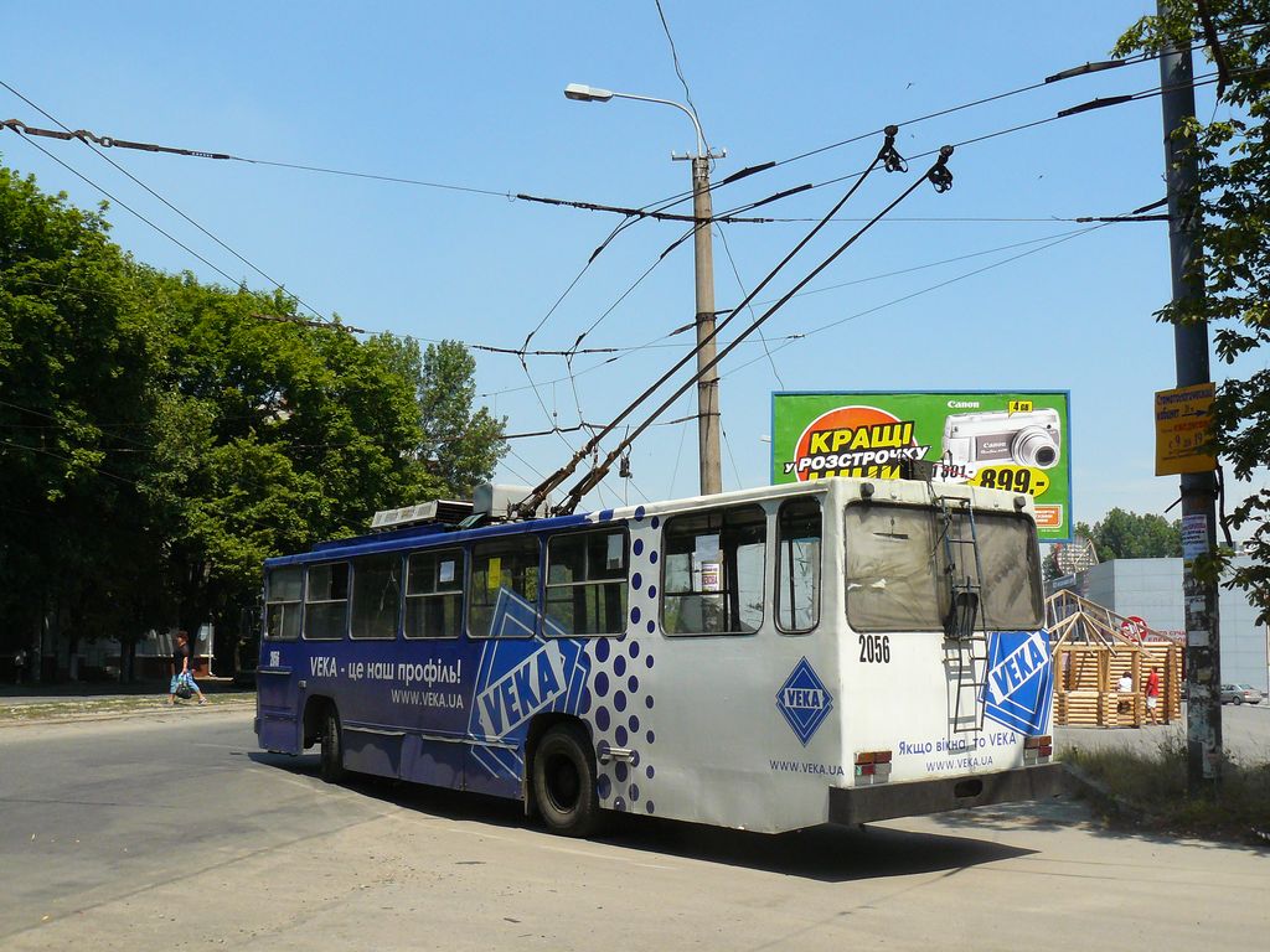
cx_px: 635
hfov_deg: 51.4
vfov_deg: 39.7
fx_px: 1321
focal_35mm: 36
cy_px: 476
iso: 200
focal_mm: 6
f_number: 4.5
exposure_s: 1/1000
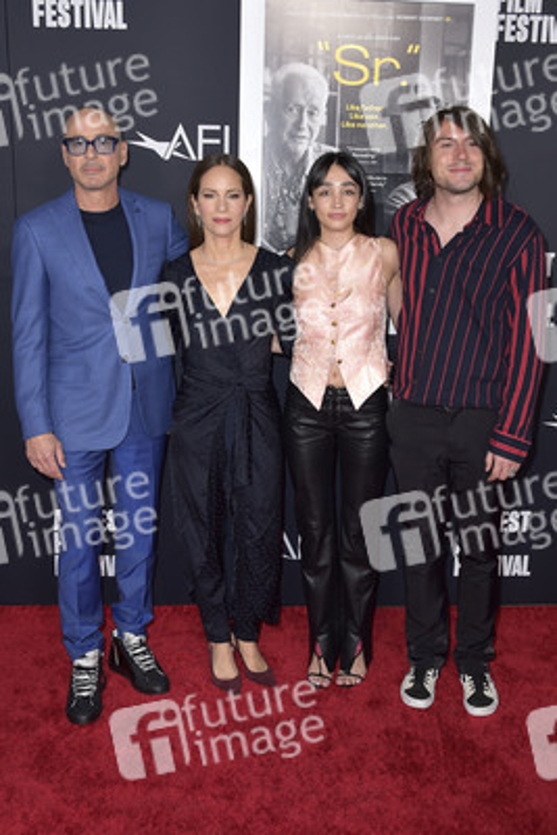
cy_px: 418
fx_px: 742
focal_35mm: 32
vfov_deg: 58.7
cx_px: 278
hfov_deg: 41.1
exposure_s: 1/200
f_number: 6.3
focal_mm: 32
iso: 800
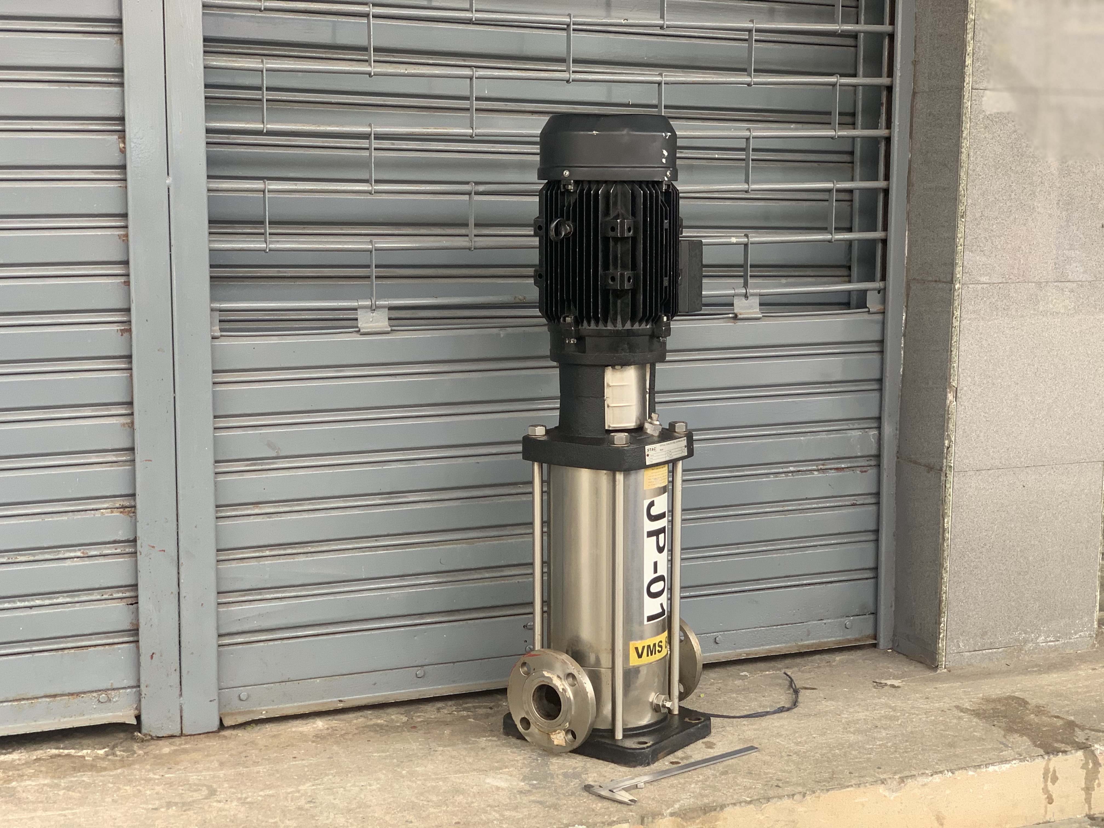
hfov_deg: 36.8
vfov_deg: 28.0
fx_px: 1658
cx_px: 552
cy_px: 414
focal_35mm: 52
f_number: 2.4
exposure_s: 1/122
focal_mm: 6
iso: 100
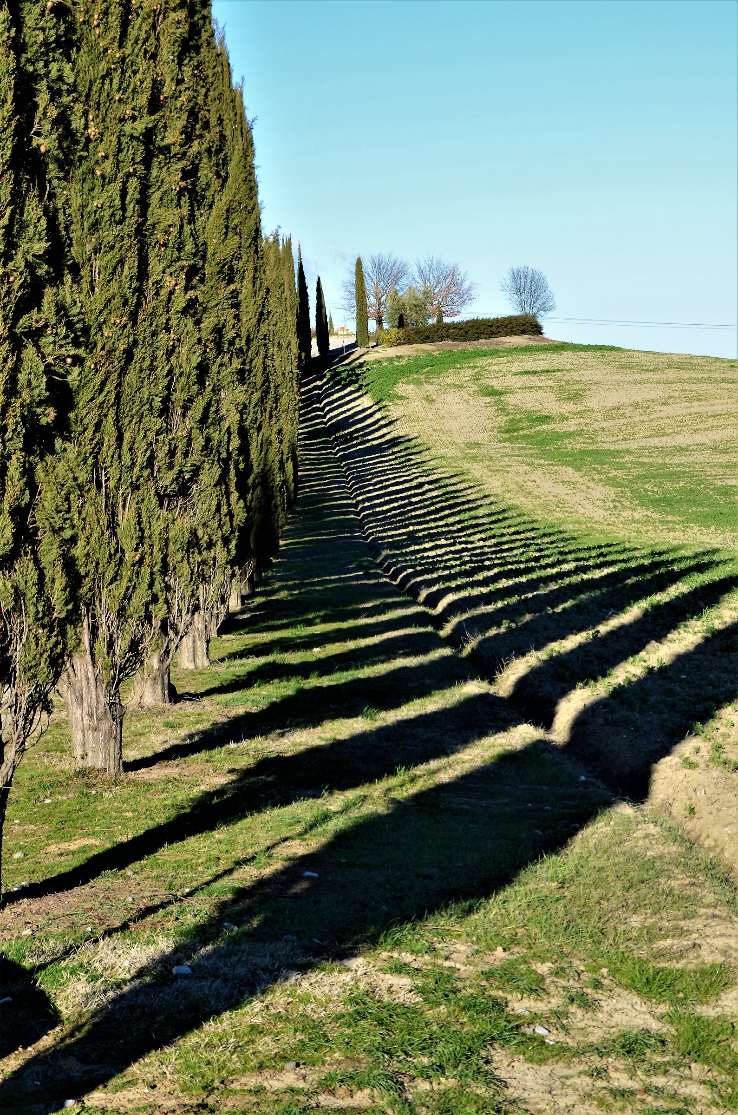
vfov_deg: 24.7
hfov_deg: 16.5
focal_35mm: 82
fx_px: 2549
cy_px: 558
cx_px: 369
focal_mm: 55
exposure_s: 1/400
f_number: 10
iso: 400
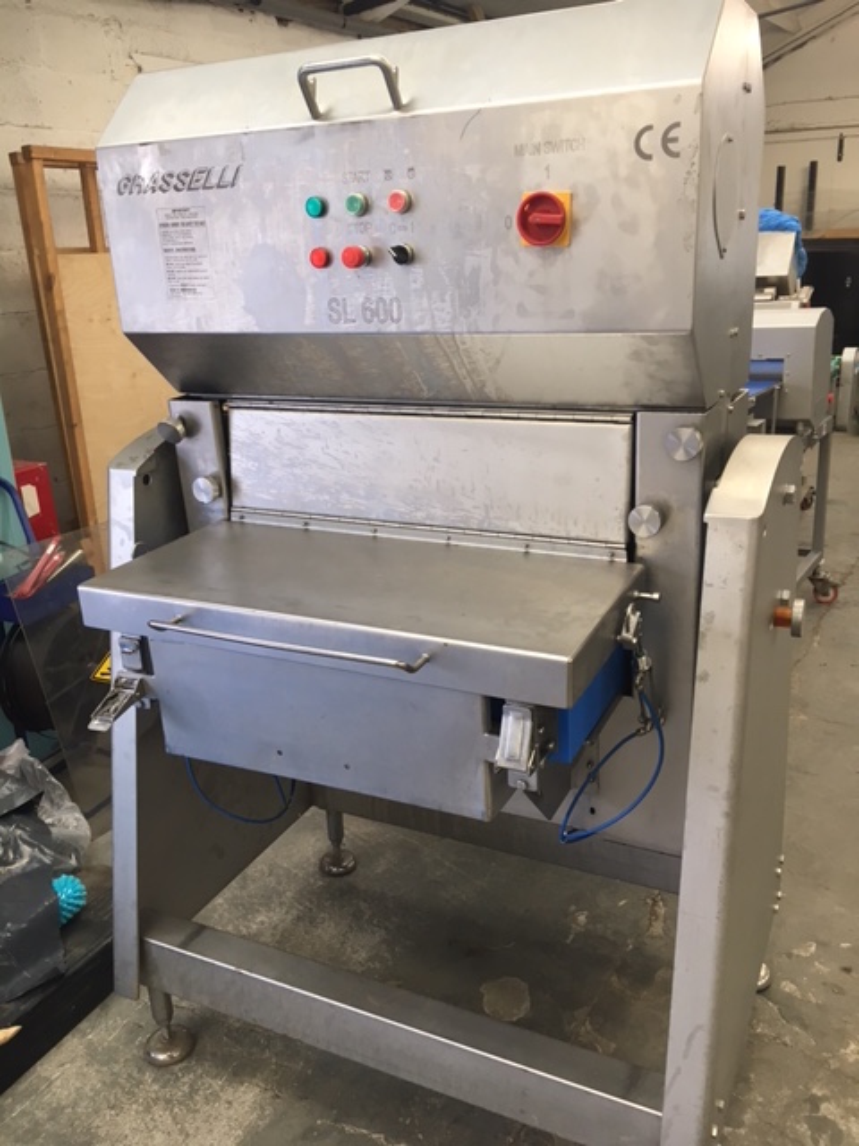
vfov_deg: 61.7
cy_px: 573
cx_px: 430
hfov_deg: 48.2
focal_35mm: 29
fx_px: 960
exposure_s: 1/33
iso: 64
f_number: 2.2
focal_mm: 4.15
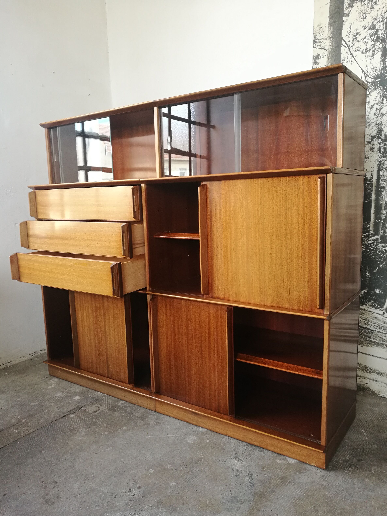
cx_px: 195
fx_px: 417
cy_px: 263
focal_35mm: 28
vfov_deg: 63.4
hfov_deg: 49.8
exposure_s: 1/50
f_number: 2.2
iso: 100
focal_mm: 4.5
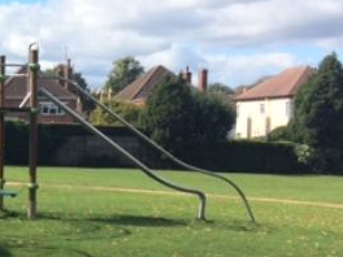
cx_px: -96
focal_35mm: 81
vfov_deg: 18.2
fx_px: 803
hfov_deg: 21.9
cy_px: 152
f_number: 2.2
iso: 32
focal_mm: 4.15
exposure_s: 1/1414
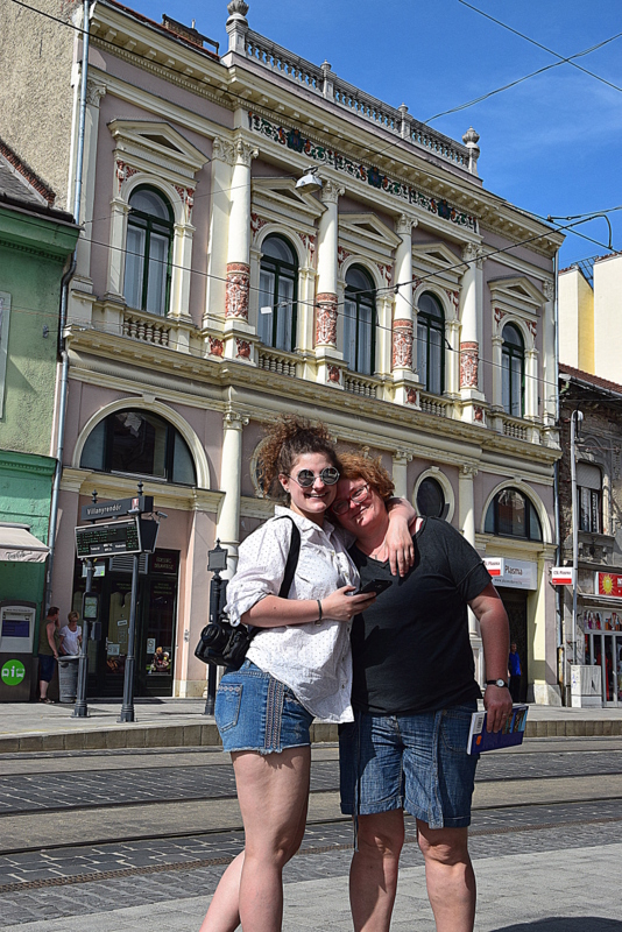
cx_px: 311
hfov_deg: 31.9
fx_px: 1087
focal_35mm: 42
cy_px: 466
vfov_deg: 46.4
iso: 360
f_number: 11
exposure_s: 1/500
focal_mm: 28
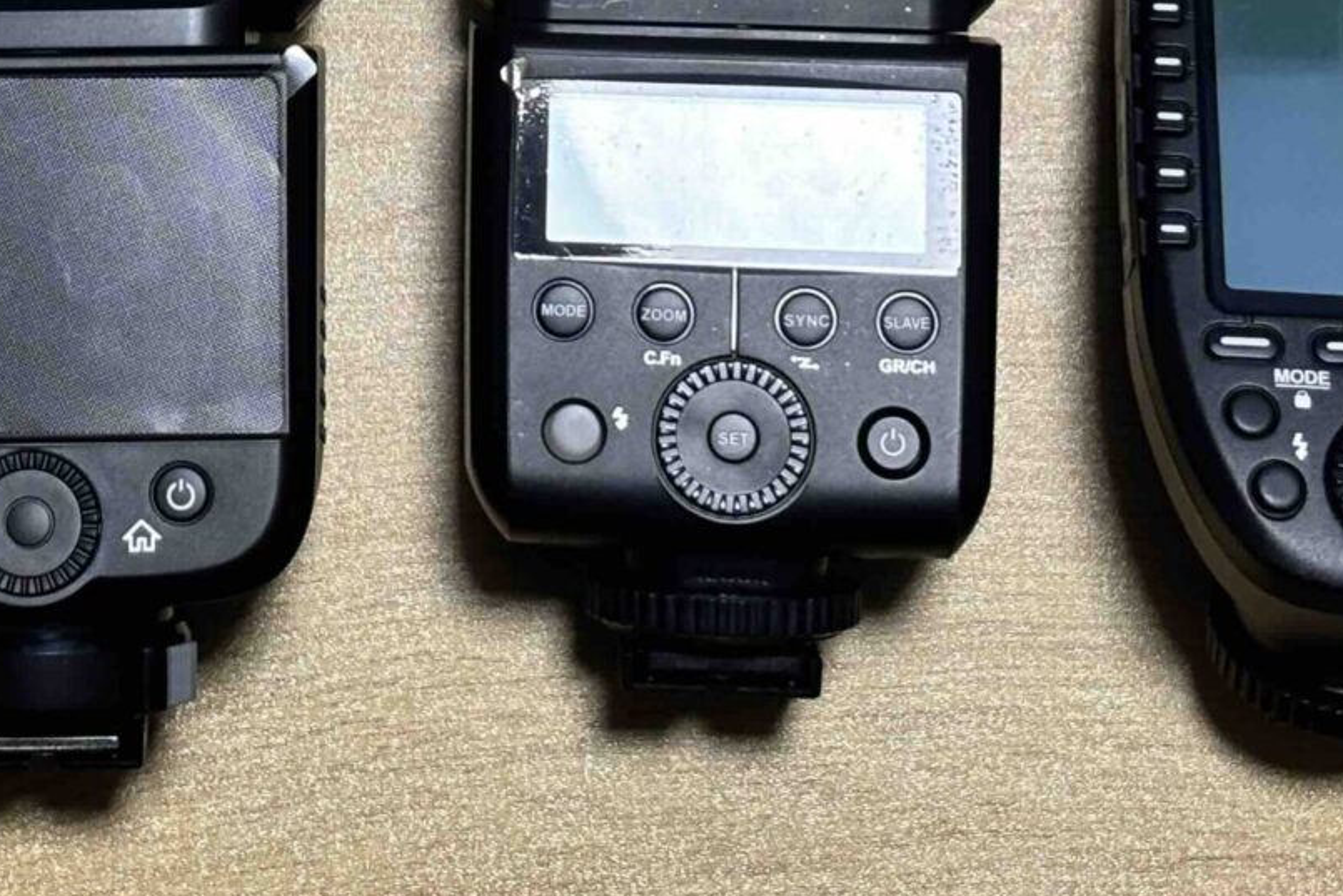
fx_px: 4813
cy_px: -162
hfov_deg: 15.8
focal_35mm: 129
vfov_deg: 10.5
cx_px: 270
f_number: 1.6
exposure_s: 1/42
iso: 160
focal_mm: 5.96
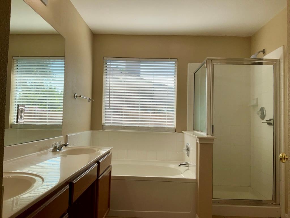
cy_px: 109
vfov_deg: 51.4
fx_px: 226
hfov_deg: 65.3
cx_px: 145
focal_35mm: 27
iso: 25
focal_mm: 3
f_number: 1.8
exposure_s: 1/509
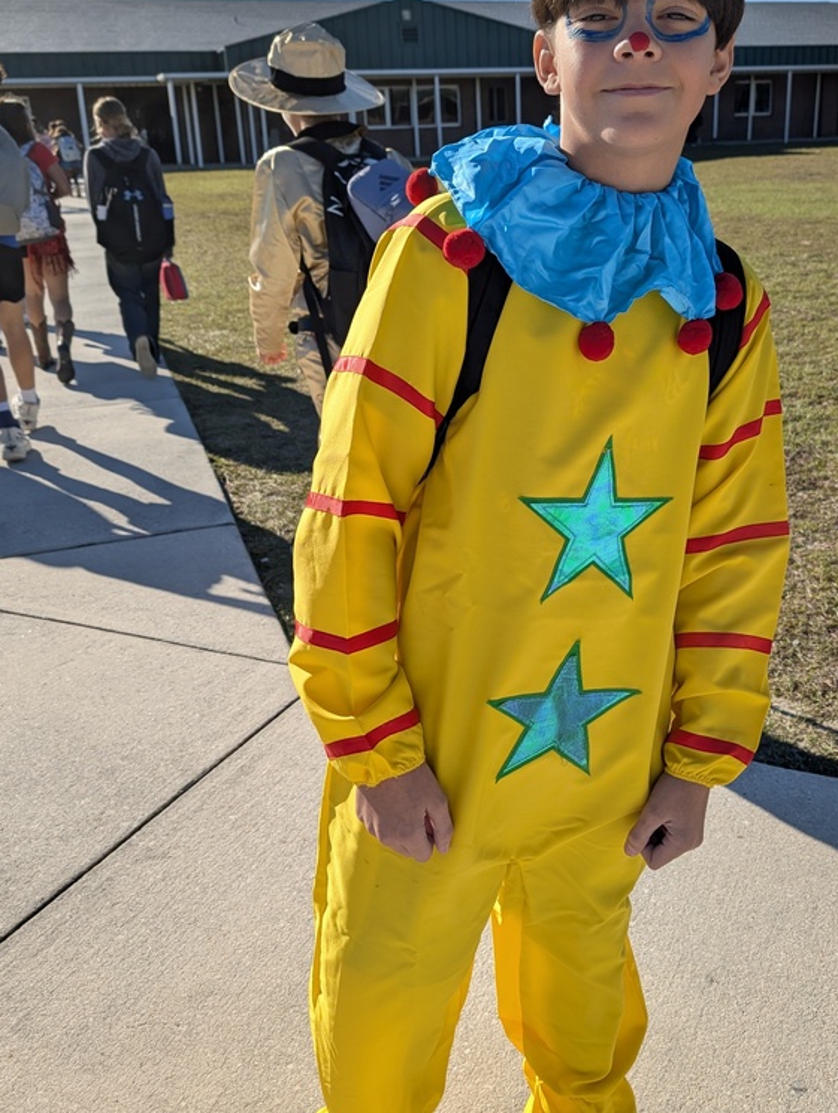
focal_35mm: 33
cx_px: 492
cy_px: 483
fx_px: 1062
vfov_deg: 55.1
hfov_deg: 42.9
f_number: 1.68
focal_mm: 6.9
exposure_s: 1/1259
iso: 19
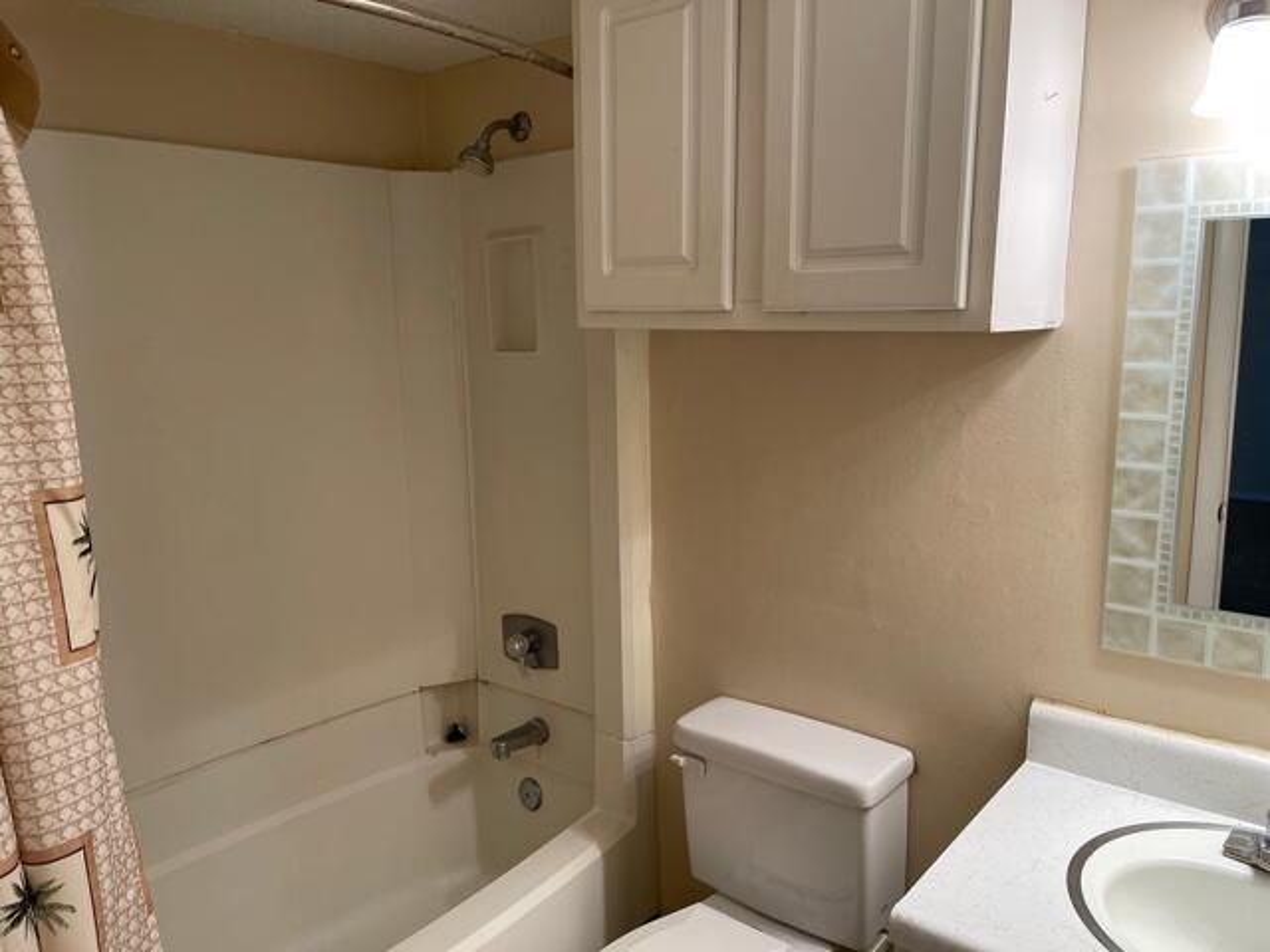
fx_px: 954
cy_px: 476
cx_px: 635
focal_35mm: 26
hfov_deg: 67.3
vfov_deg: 53.1
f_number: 1.6
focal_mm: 5.1
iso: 64
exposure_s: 1/120
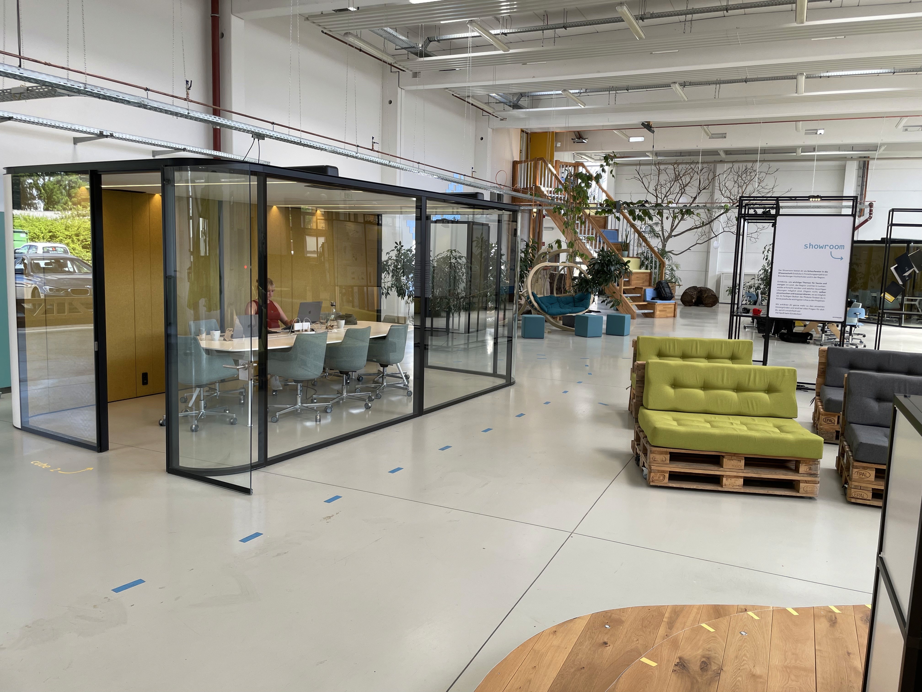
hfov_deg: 67.3
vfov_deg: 53.1
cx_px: 461
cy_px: 346
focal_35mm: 26
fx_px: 693
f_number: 1.6
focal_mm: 4.2
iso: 32
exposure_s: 1/123
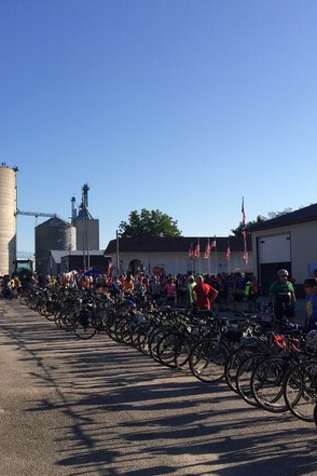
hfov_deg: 32.0
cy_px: 242
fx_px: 541
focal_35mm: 41
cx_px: 77
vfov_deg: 47.4
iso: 32
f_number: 2.2
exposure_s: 1/2160
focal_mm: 4.15
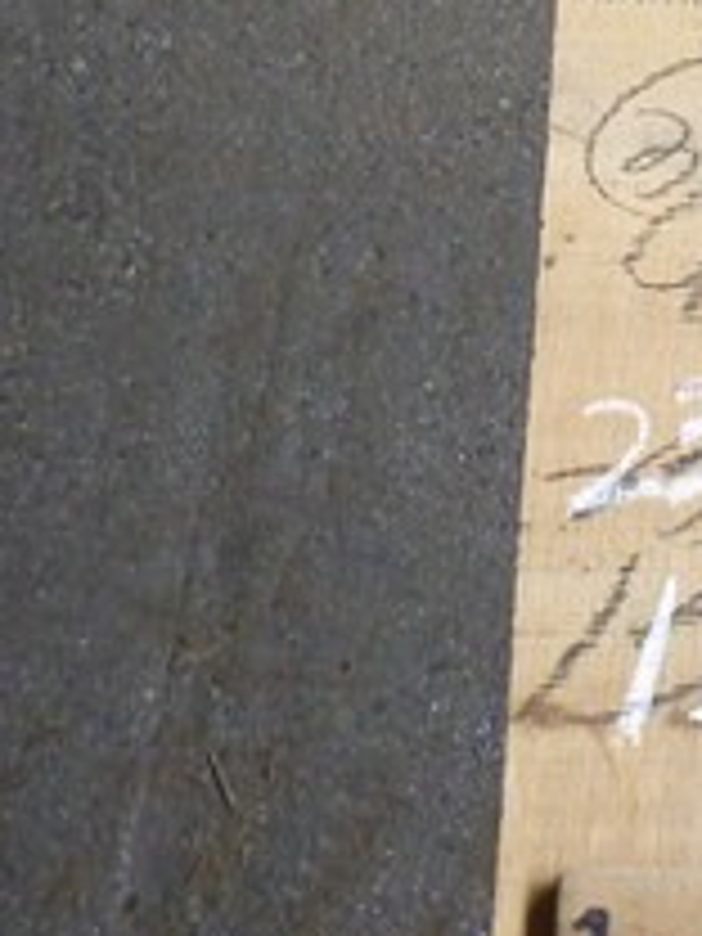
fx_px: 2325
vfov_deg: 21.0
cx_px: 711
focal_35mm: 86
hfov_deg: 16.8
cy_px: -225
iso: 400
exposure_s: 1/13
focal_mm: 4.9
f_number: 3.3
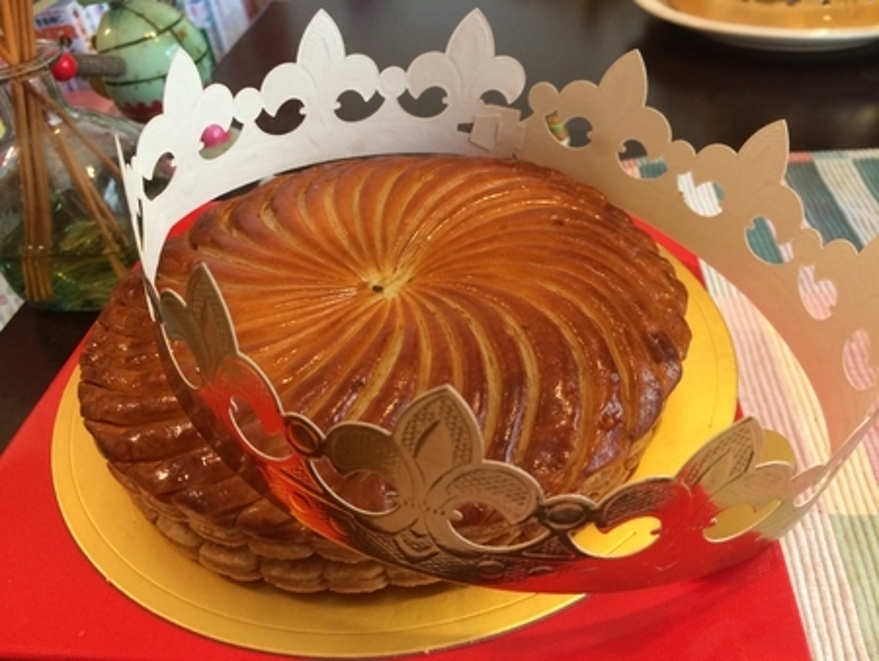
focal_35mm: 29
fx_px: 737
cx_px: 440
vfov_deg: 48.3
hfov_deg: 61.6
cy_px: 330
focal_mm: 4.15
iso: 160
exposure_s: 1/33
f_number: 2.2
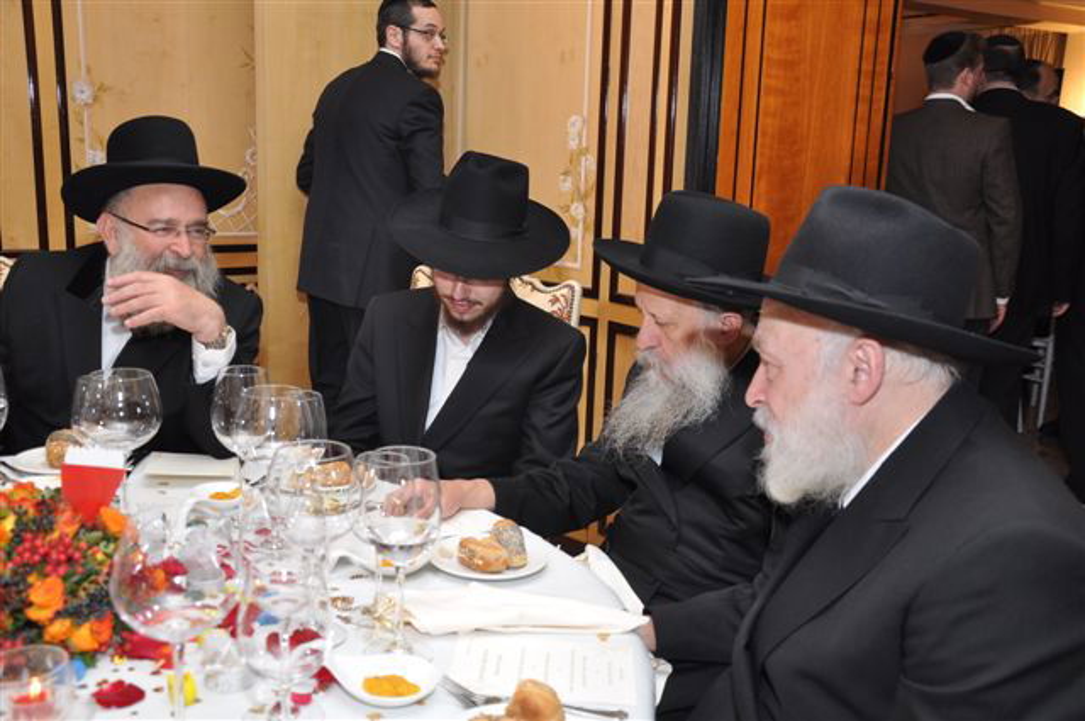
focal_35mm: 36
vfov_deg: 36.8
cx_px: 542
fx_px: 1084
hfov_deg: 53.2
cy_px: 360
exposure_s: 1/50
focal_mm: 24
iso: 500
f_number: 4
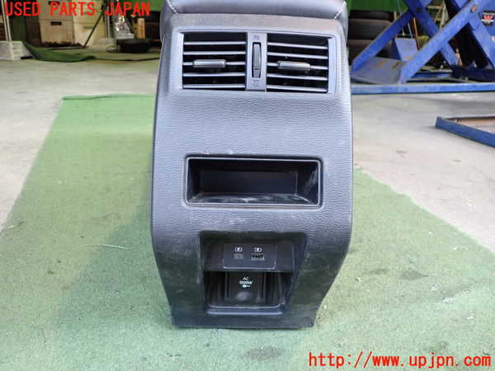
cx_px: 248
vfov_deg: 46.8
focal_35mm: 30
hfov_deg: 60.0
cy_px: 186
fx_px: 429
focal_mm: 5.4
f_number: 2.3
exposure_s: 1/30
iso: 250
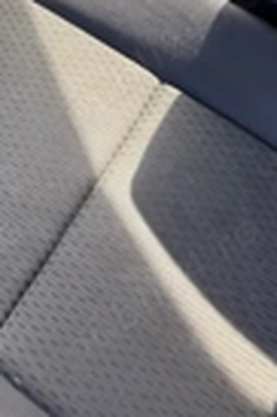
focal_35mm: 73
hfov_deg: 18.1
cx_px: -15
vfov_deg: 23.9
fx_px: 845
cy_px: -146
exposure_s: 1/279
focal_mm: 6.76
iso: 80
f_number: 1.78
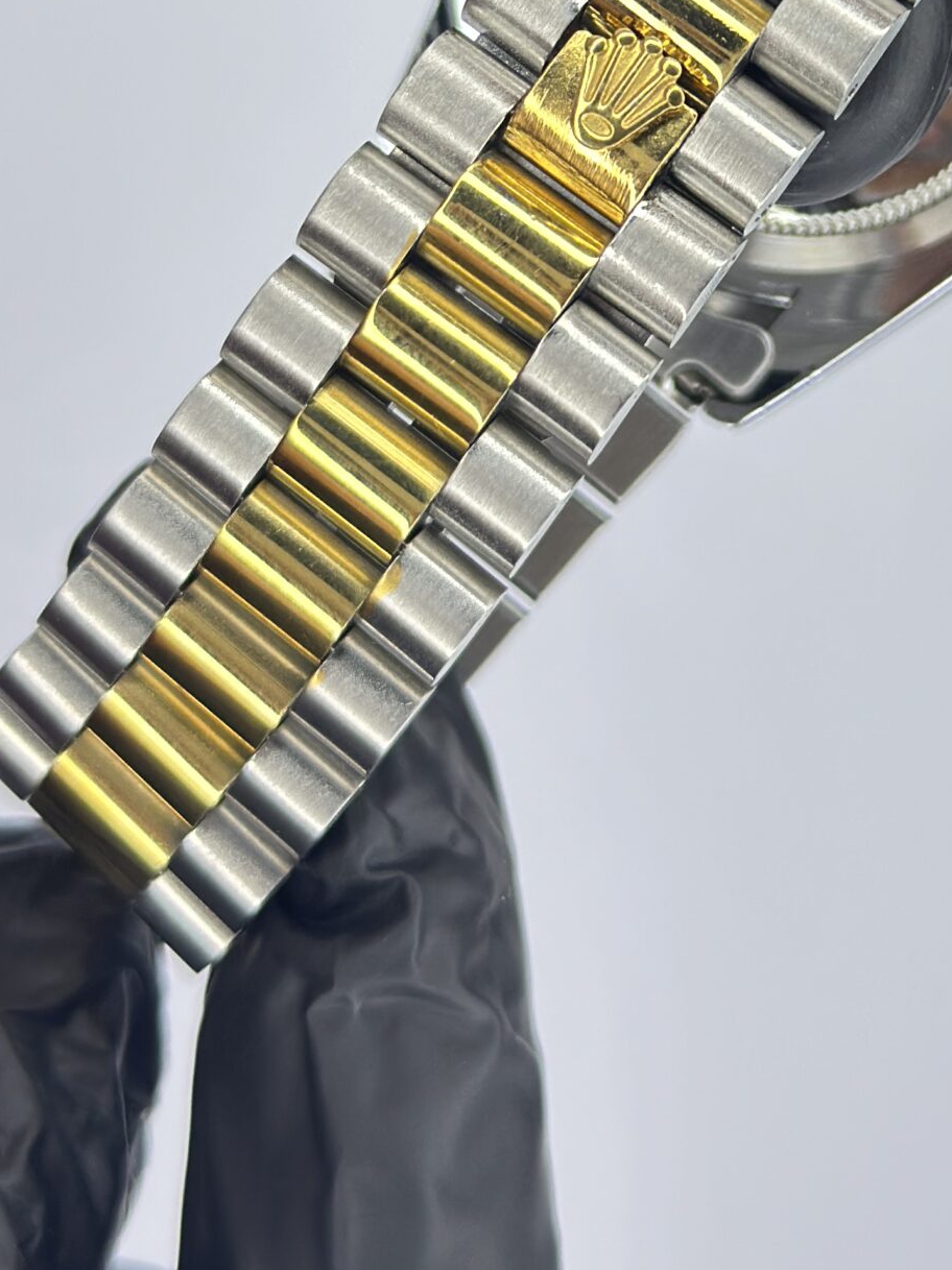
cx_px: 756
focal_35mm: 101
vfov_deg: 18.8
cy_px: -46
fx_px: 3706
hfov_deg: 14.6
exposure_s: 1/165
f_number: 1.78
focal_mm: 6.86
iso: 80
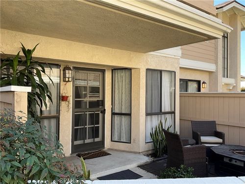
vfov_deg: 48.2
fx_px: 205
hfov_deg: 61.7
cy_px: 92
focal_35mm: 29
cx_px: 122
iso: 16
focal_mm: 3
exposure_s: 1/272
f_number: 1.8
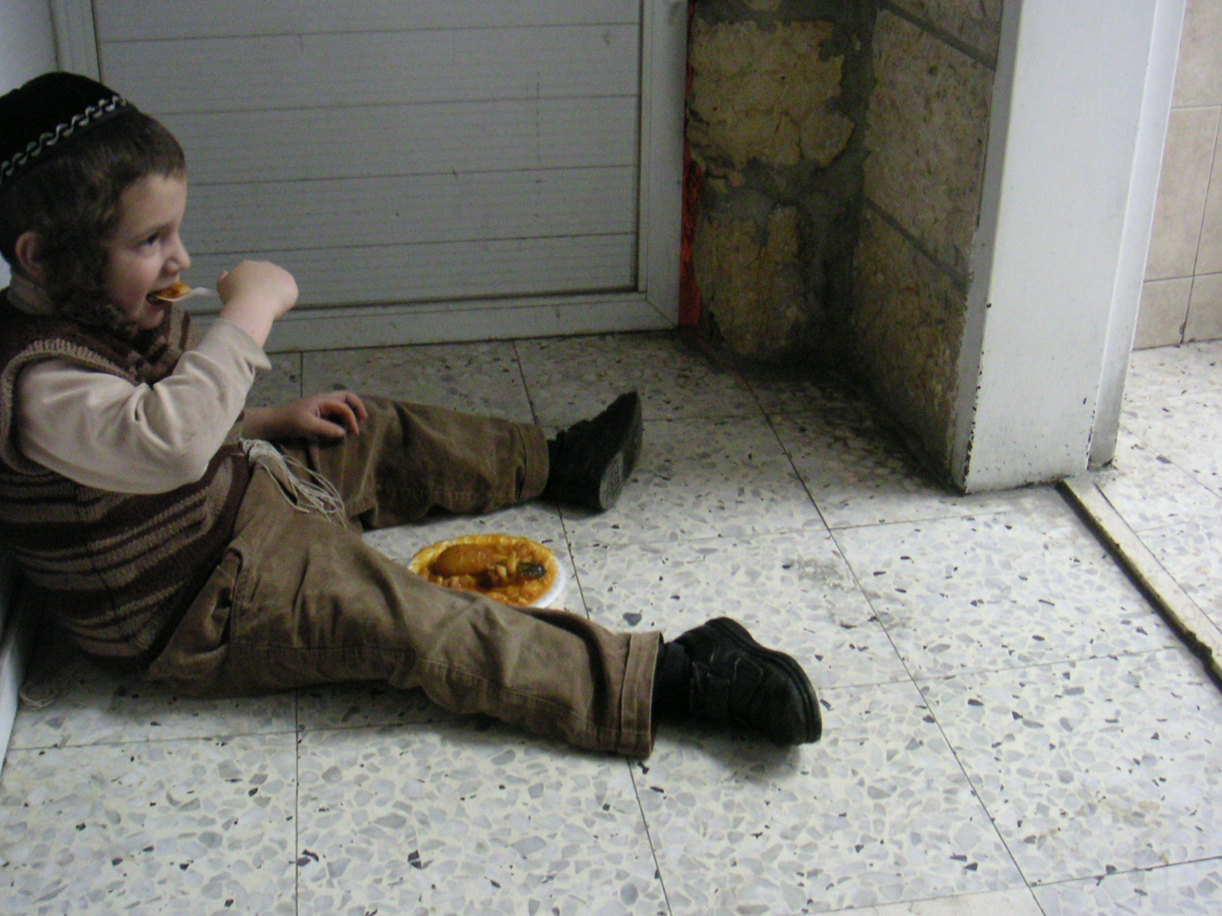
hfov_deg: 43.8
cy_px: 403
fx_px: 1518
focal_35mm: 43
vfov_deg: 33.5
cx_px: 563
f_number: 2.8
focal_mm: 6
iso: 200
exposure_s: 1/10
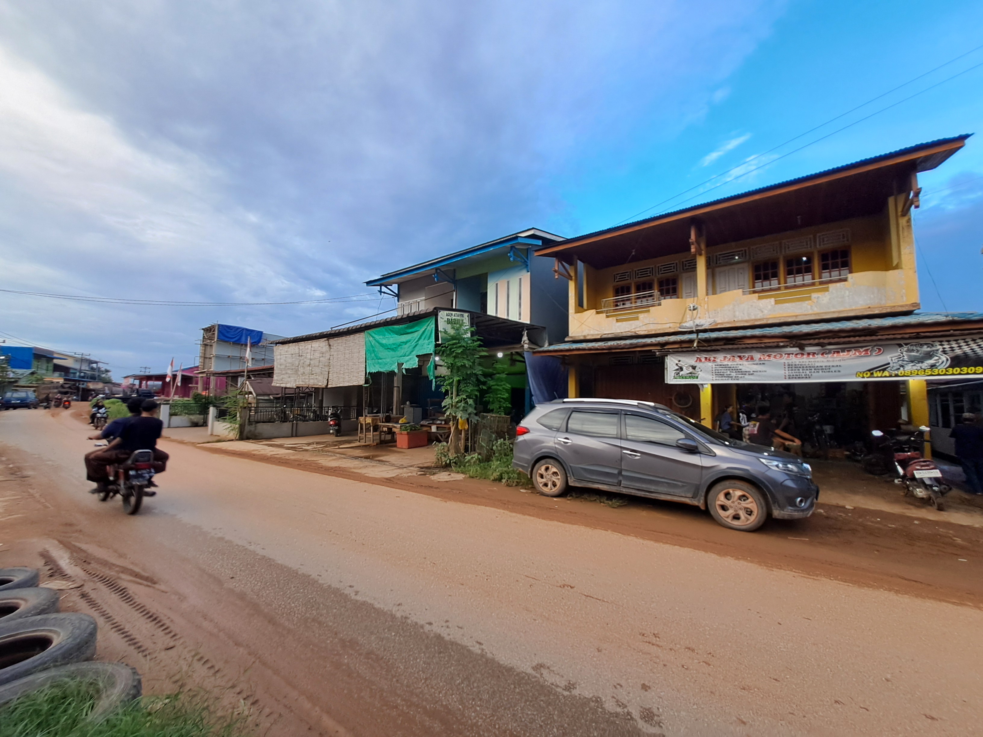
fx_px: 369
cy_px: 368
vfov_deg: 89.9
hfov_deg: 106.2
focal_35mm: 13
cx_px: 492
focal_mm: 1.42
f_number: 2.2
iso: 80
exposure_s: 1/100
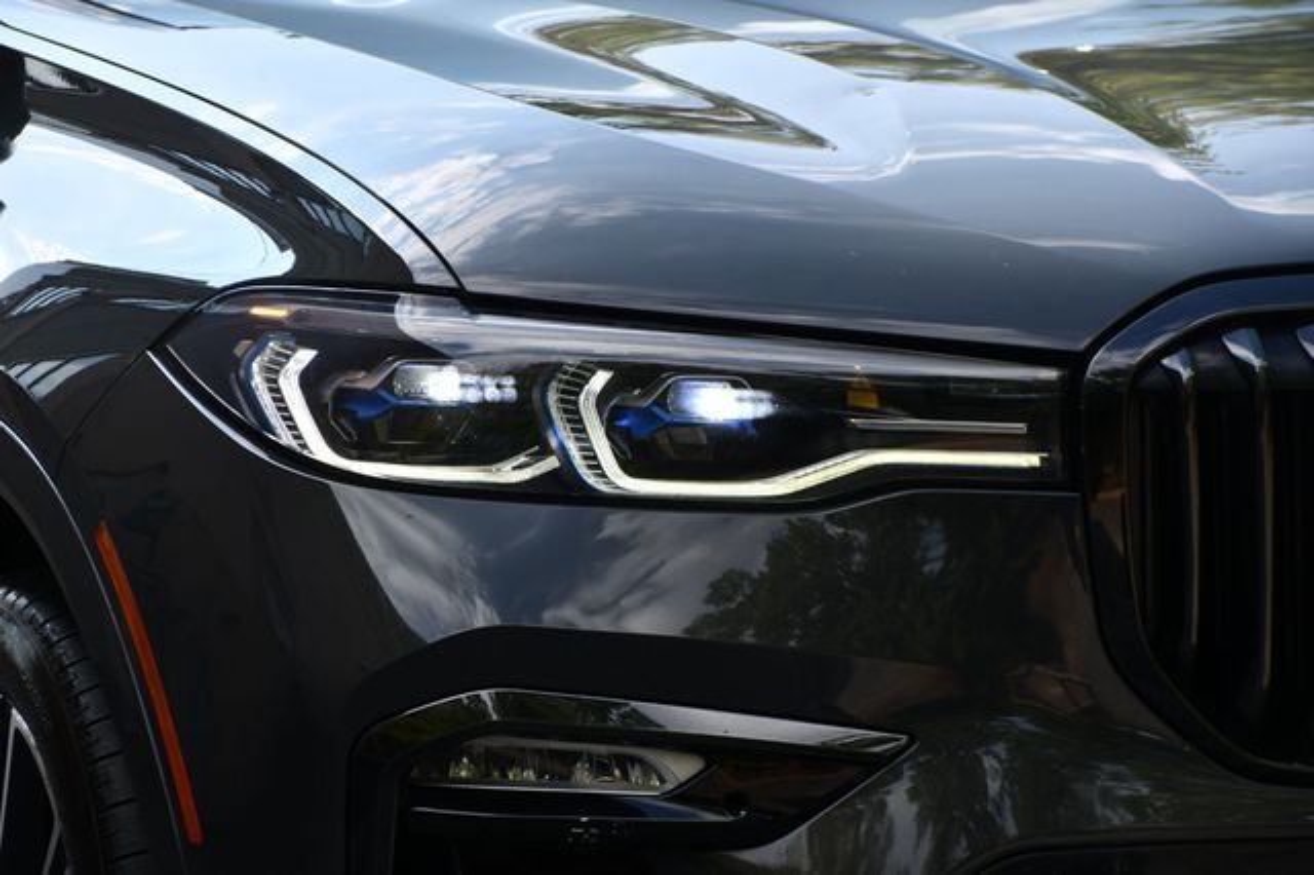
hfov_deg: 8.6
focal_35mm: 240
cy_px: 438
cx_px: 657
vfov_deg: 5.7
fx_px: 8755
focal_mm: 160
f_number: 6.3
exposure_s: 1/500
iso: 200
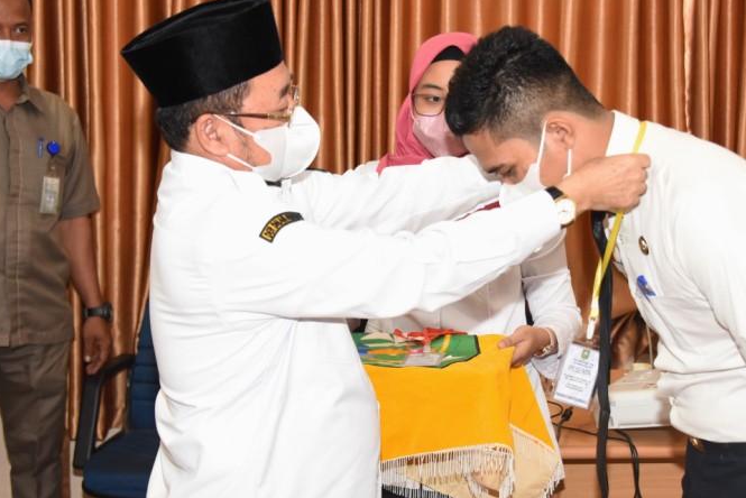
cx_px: 459
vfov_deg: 17.7
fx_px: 1596
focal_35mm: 77
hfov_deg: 26.2
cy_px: 255
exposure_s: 1/60
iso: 2500
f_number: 5.6
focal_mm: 50
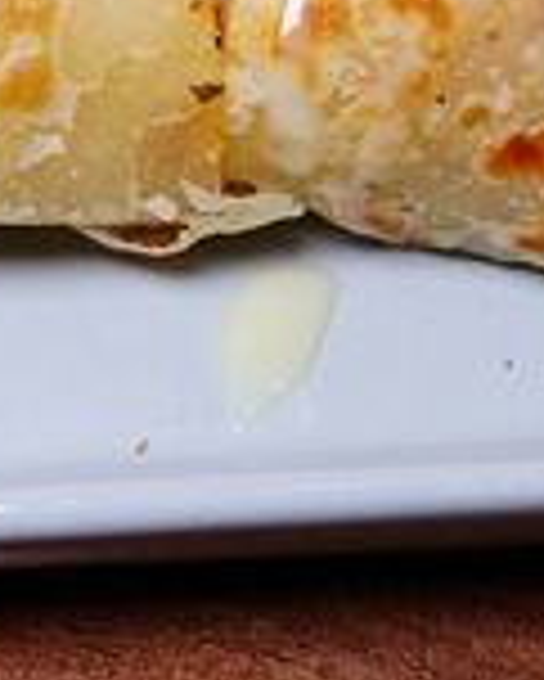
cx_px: 99
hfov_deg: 15.8
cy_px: 2
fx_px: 1950
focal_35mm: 97
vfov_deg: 19.2
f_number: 4
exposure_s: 1/100
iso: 125
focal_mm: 8.8
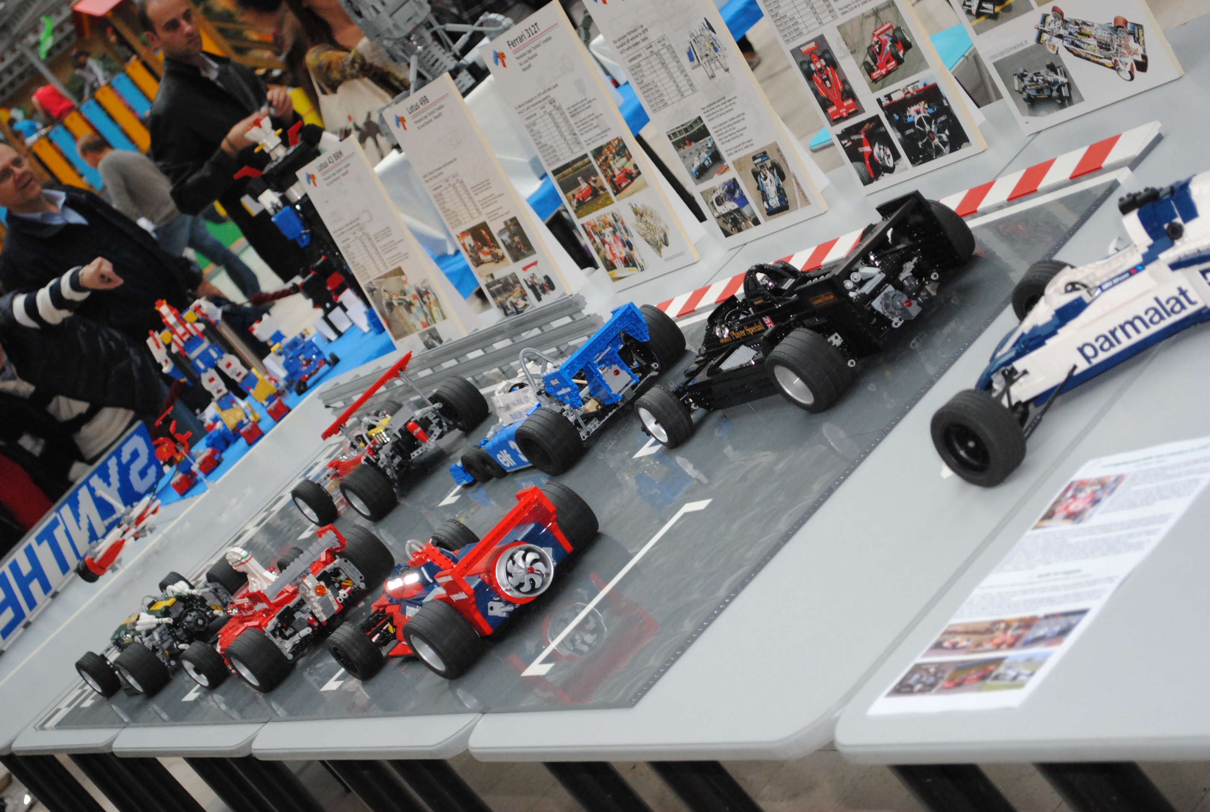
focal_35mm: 82
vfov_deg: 16.6
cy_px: 406
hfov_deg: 24.6
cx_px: 605
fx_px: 2779
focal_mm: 55
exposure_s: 1/13
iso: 800
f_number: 5.6
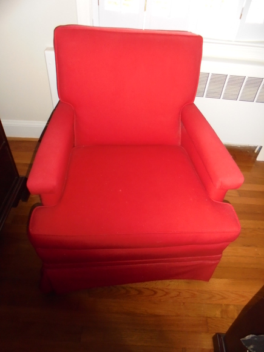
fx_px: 264
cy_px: 176
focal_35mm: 26
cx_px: 132
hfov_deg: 53.1
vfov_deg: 67.3
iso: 400
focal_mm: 4.6
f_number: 3.5
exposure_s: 1/30
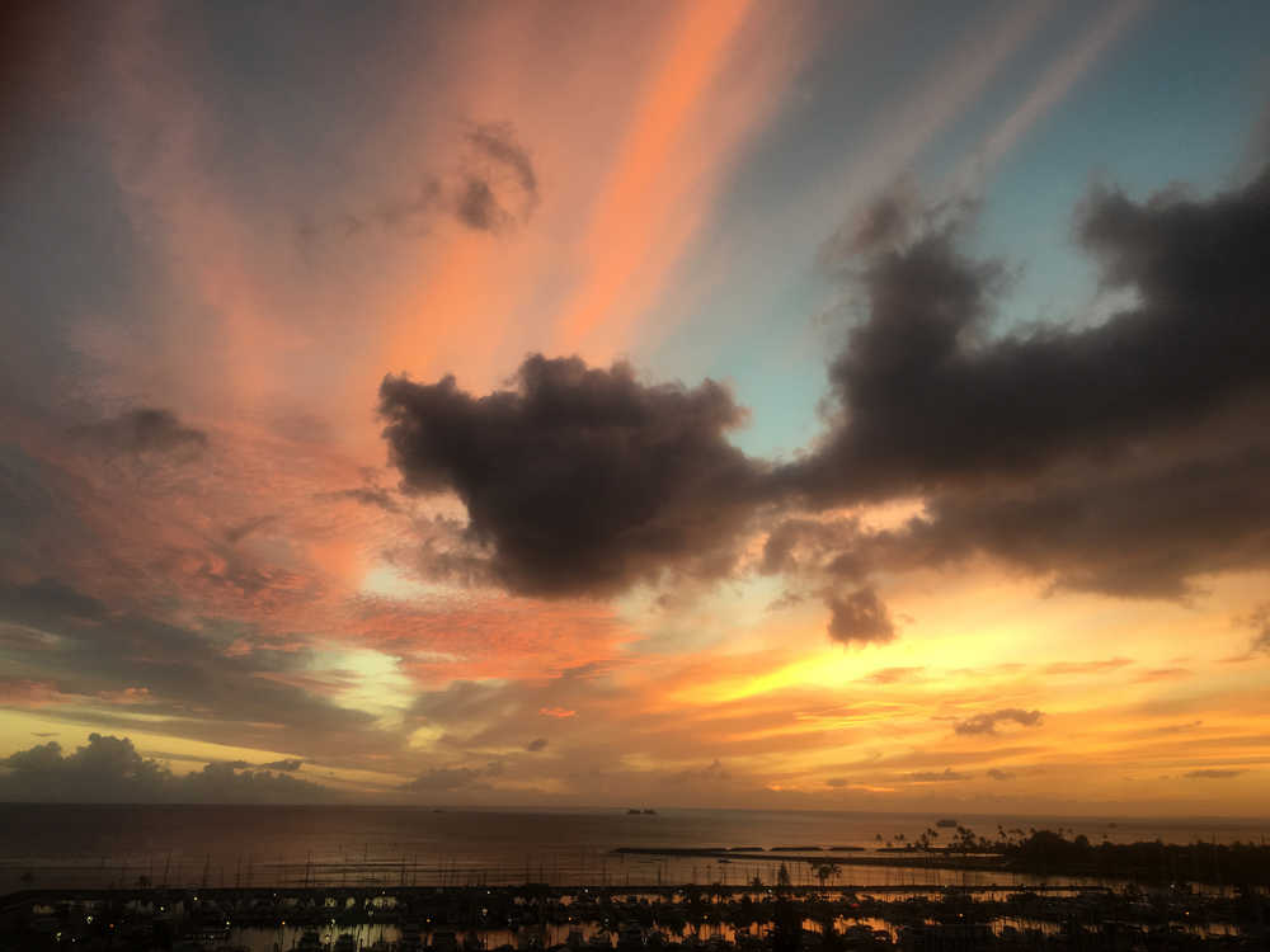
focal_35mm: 29
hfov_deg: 61.7
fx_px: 1064
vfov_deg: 48.2
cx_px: 635
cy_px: 476
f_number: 2.2
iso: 32
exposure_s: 1/60
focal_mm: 4.15
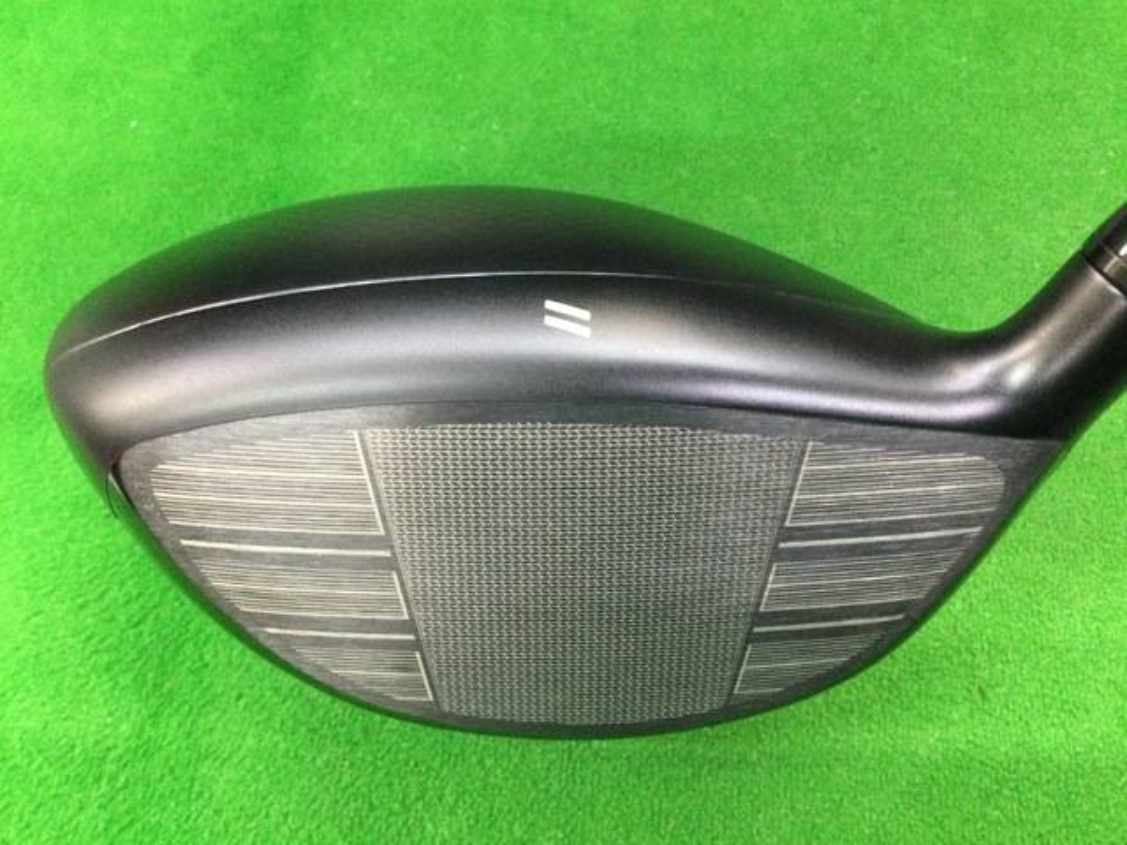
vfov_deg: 45.4
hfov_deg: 58.4
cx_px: 564
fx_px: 1009
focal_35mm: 31
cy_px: 422
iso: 200
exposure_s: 1/24
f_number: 2.4
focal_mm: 3.3
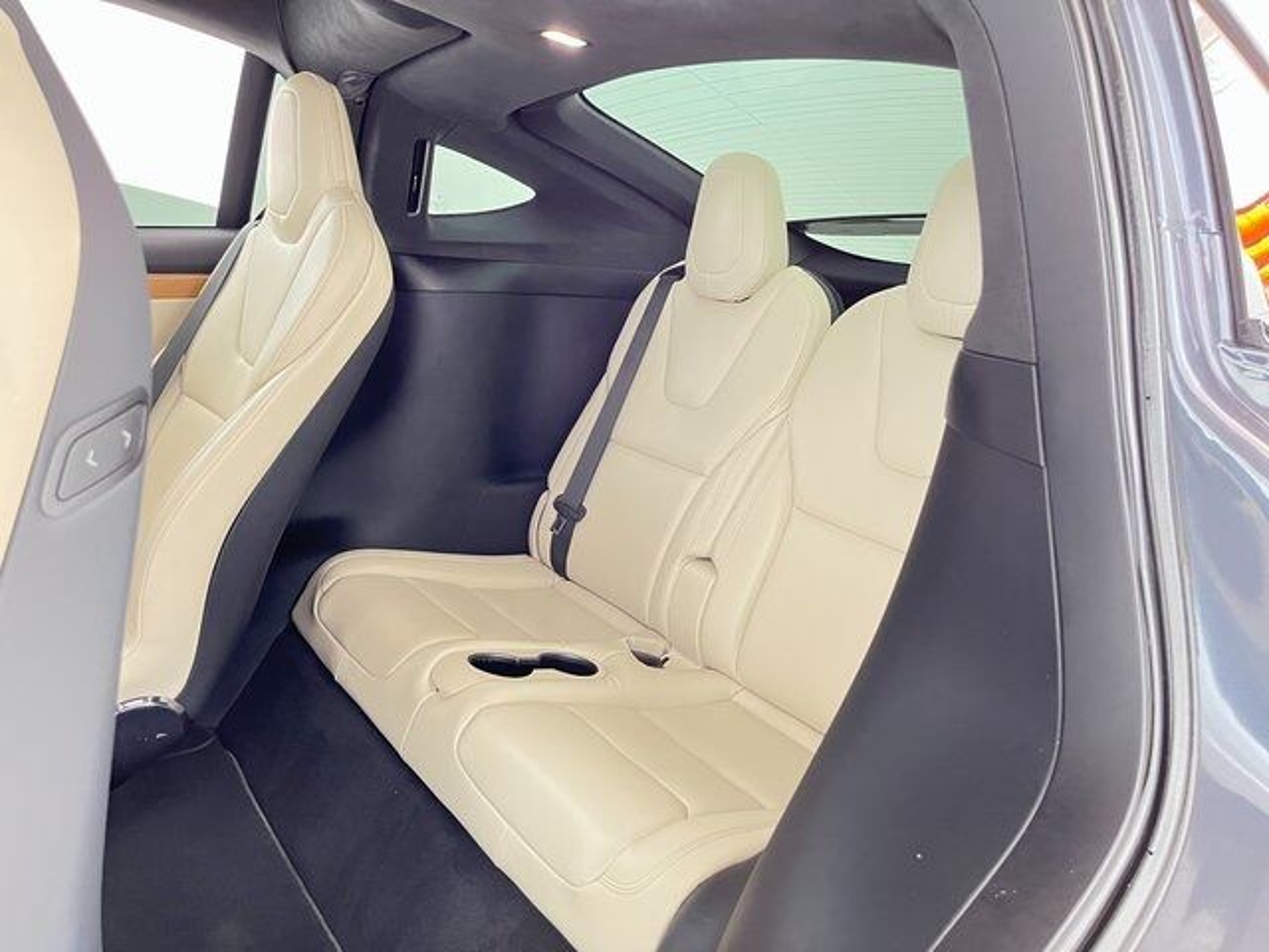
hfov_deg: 67.3
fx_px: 953
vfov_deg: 53.1
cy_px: 476
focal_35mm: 26
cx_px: 634
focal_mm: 5.1
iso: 800
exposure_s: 1/30
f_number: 1.6
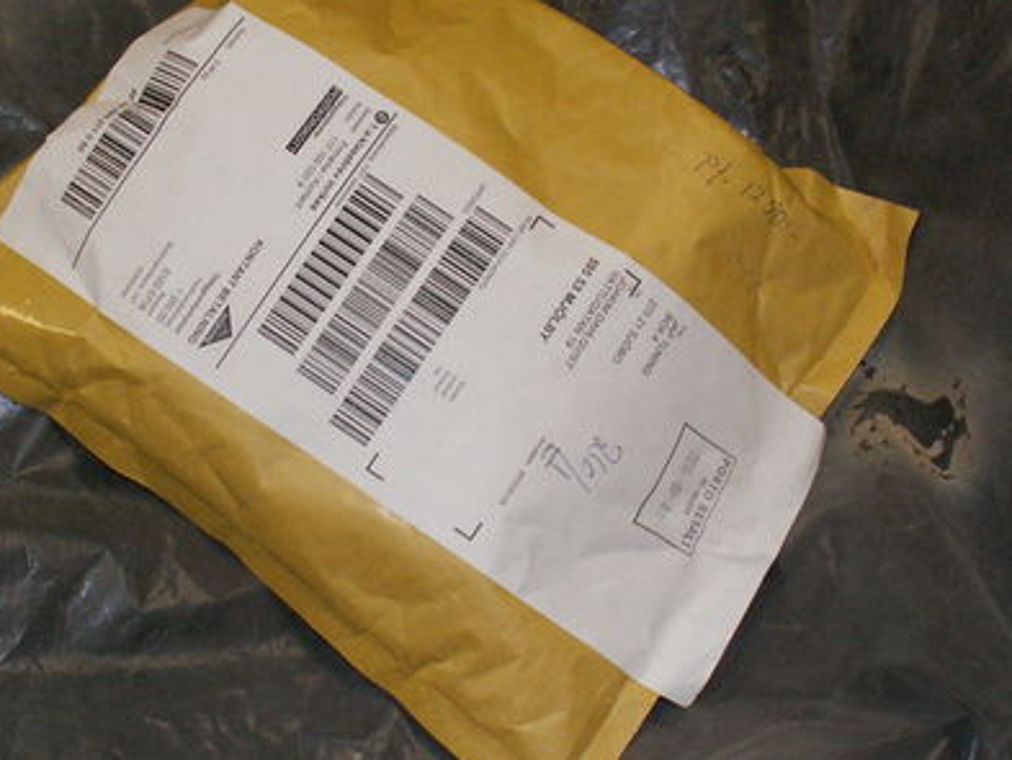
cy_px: 340
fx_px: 1667
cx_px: 456
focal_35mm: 57
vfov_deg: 25.7
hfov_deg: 33.7
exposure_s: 1/40
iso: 160
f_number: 3.2
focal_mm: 5.86
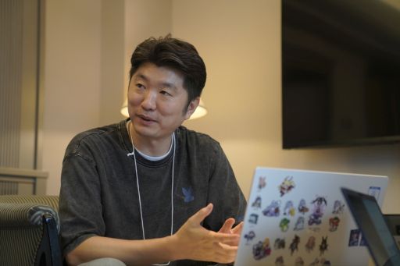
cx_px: 200
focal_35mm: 70
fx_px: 777
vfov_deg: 19.4
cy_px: 133
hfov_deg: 28.9
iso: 1000
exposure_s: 1/160
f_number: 2.8
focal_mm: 70
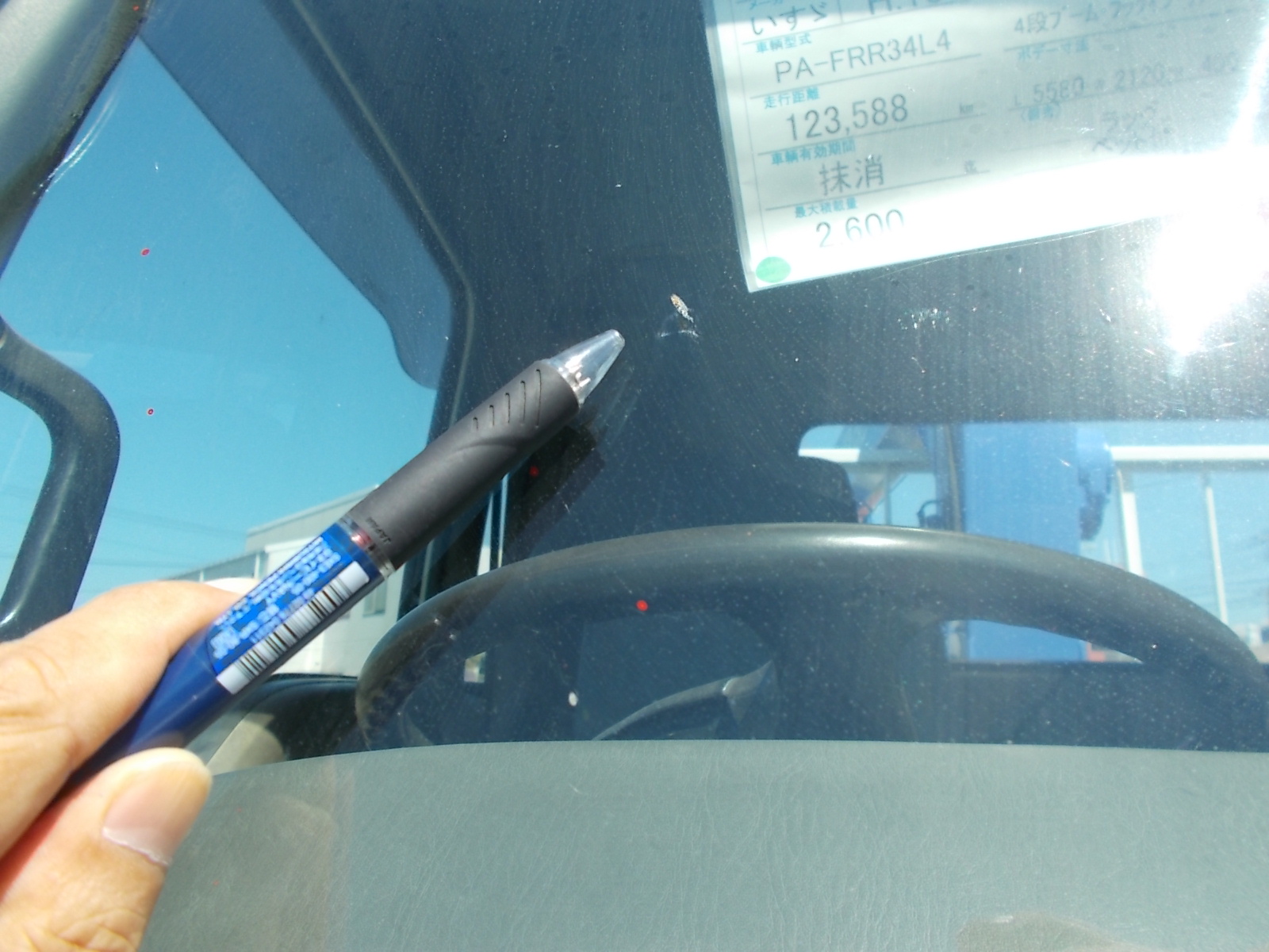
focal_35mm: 26
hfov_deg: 67.3
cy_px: 476
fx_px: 953
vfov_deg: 53.1
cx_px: 634
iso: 80
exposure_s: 1/500
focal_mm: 4.6
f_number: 3.2
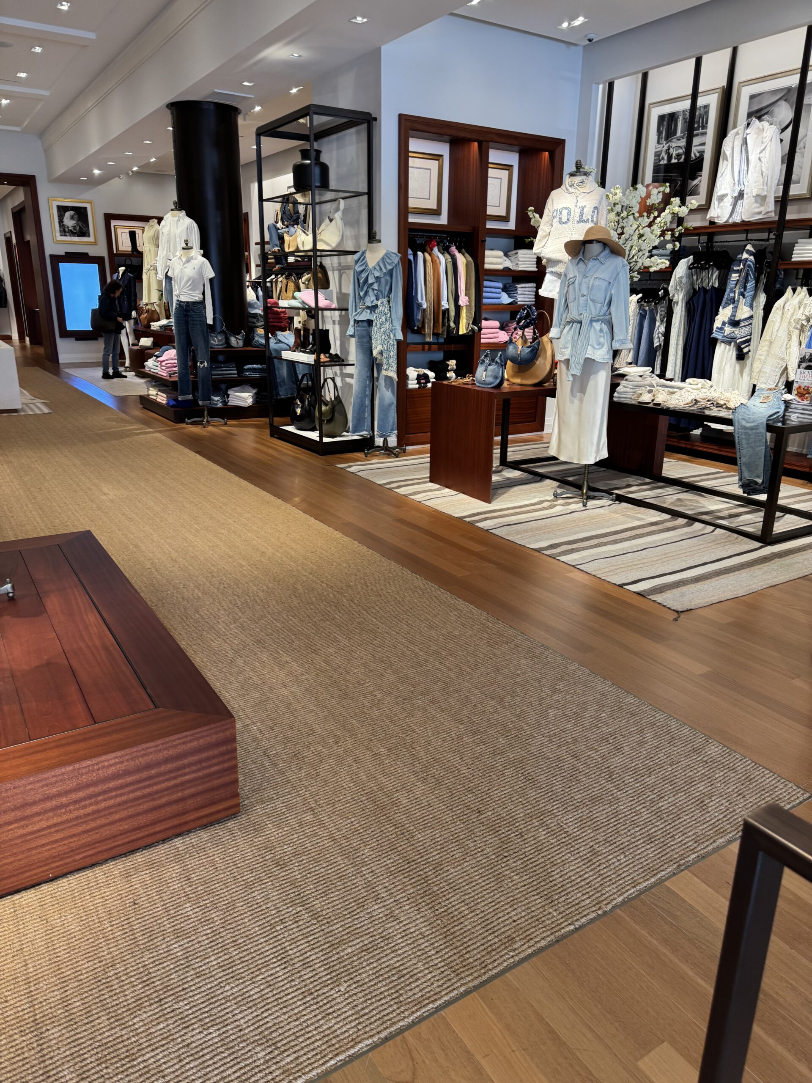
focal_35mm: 24
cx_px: 406
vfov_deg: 71.6
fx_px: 751
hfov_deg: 56.8
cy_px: 542
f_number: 1.78
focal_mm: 6.76
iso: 125
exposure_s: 1/60
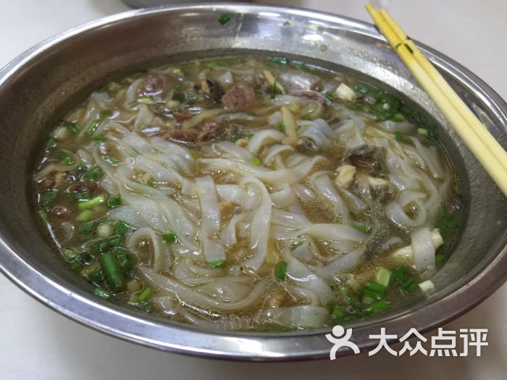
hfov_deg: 61.7
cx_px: 254
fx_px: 425
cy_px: 190
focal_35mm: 29
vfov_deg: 48.2
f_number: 2.2
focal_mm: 4.15
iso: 100
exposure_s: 1/10
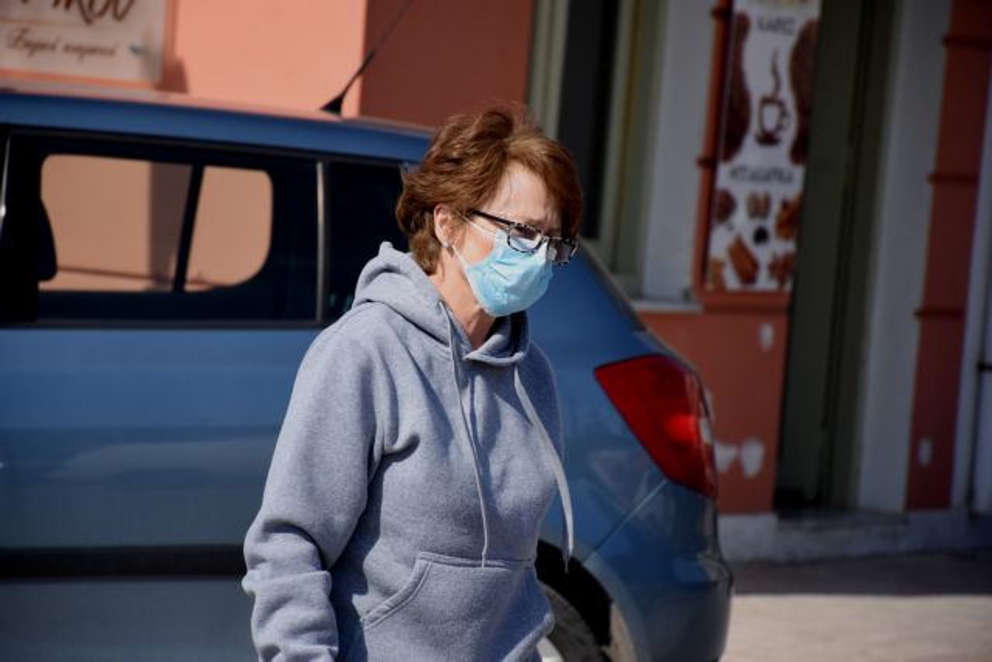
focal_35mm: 210
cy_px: 331
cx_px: 496
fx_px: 5788
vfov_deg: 6.5
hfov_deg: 9.8
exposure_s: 1/2000
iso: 500
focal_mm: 140
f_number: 5.6
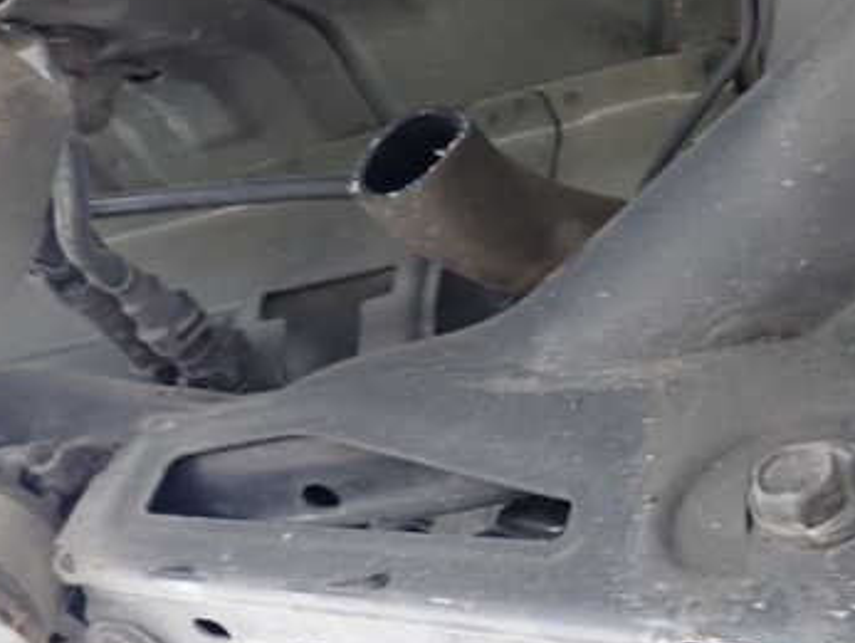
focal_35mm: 52
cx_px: 514
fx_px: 1285
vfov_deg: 28.0
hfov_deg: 36.7
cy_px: 398
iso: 1000
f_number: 2.3
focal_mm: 5.4
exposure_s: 1/40
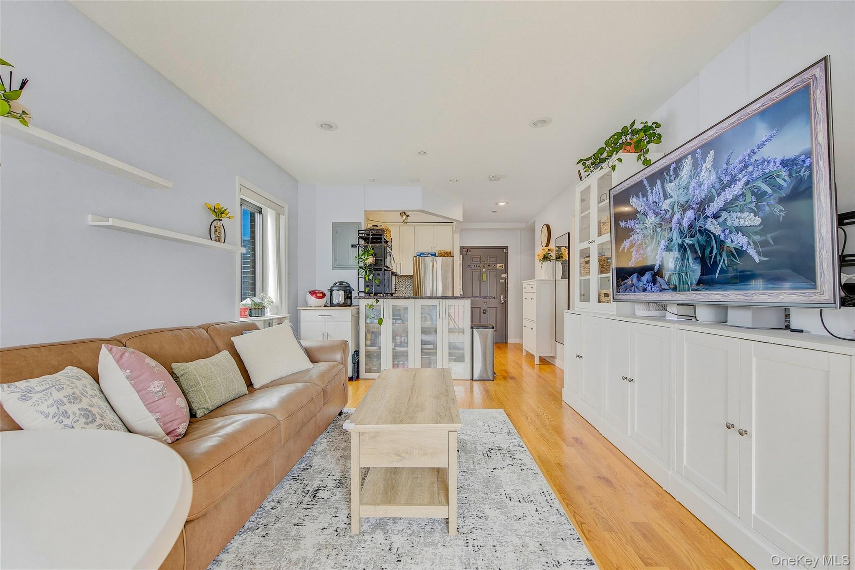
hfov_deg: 104.2
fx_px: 333
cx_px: 428
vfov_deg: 81.2
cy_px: 285
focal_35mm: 14
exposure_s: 1/10
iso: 250
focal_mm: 14
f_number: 7.1
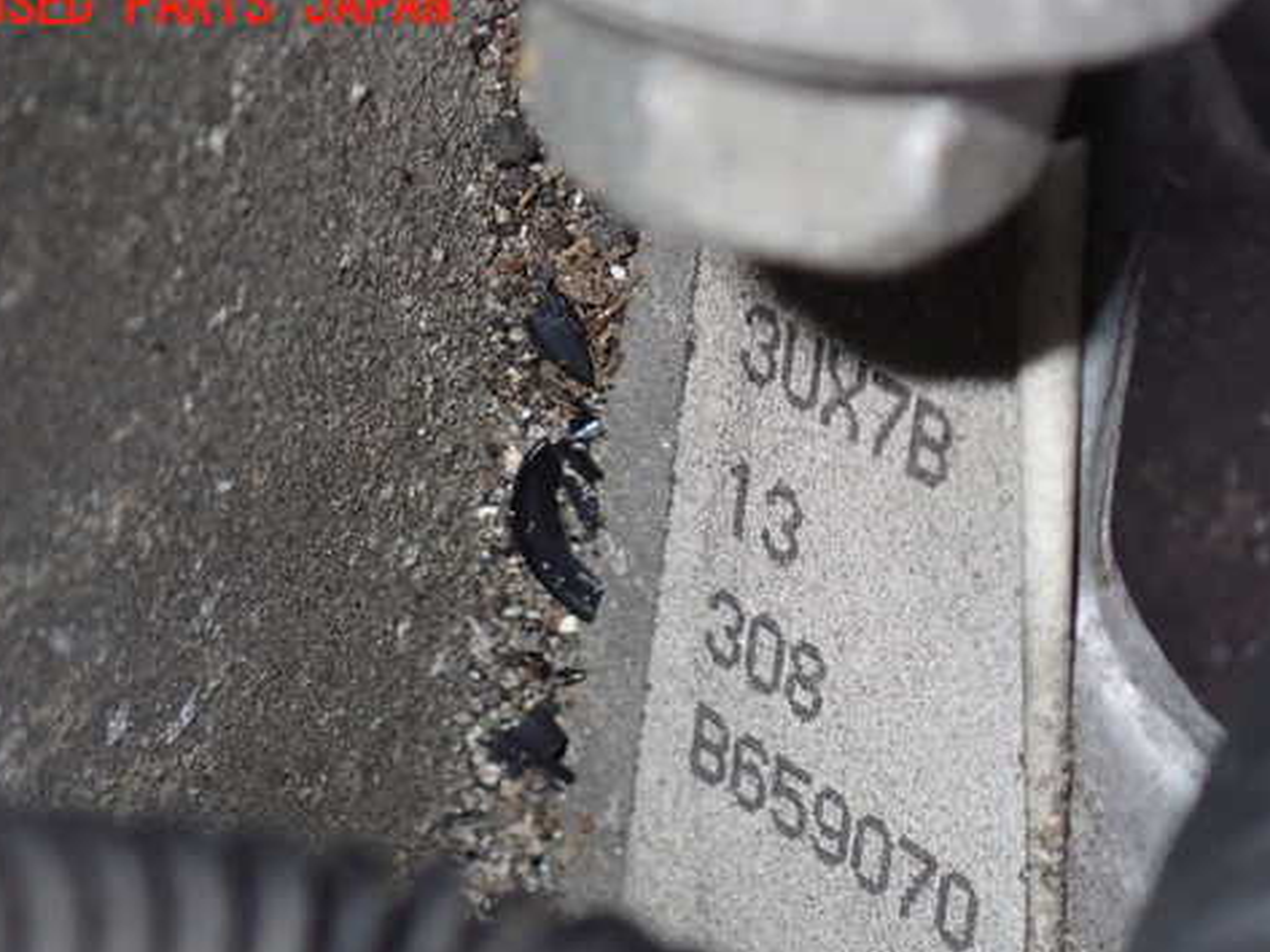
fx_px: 4659
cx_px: 770
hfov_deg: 15.5
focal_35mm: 127
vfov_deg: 11.7
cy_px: 578
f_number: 14
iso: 800
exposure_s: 1/100
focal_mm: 18
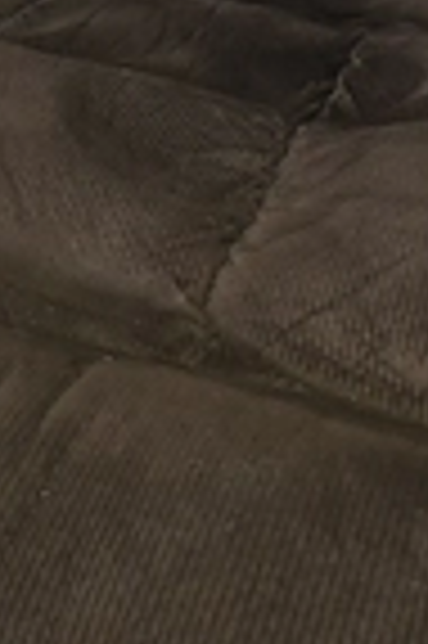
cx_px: 297
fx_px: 1198
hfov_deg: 20.2
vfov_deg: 27.7
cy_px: -54
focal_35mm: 67
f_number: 1.7
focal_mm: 6.3
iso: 100
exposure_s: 1/25
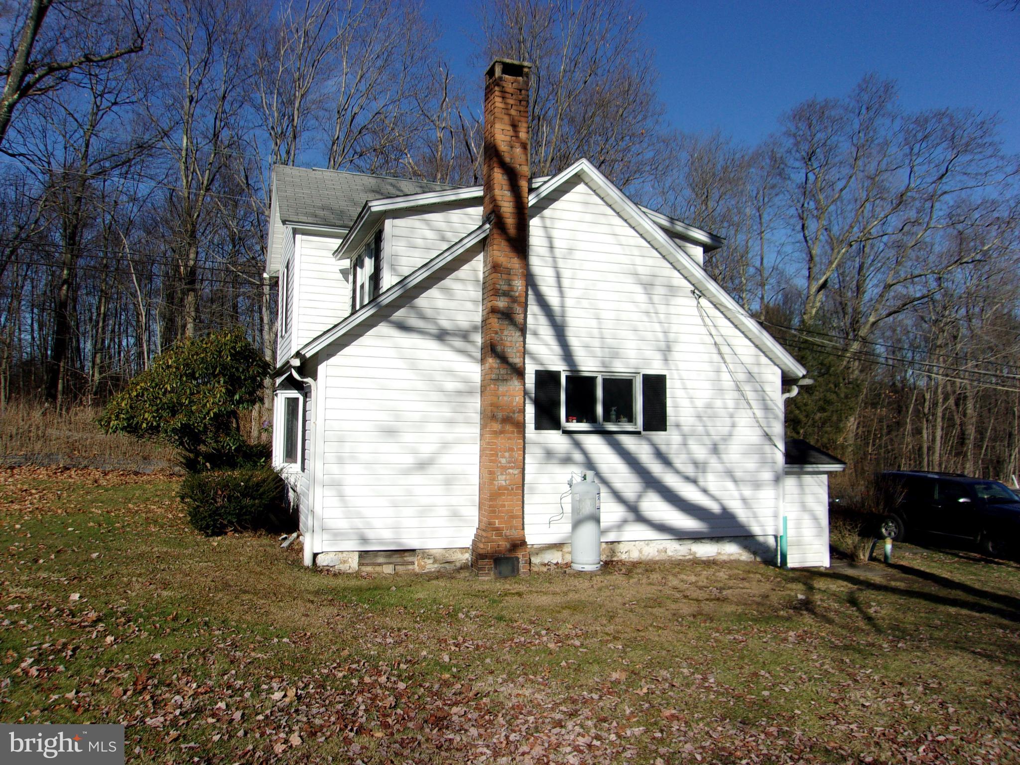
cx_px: 510
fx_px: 796
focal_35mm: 27
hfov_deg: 65.3
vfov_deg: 51.4
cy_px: 382
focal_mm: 4.9
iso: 80
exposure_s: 1/160
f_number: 10.4
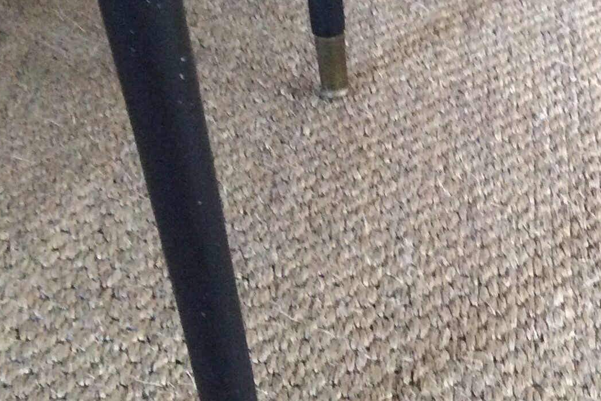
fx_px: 1369
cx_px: 495
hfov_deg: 24.3
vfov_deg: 16.6
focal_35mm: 82
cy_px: 123
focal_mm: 3.3
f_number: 2.4
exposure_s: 1/20
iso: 250
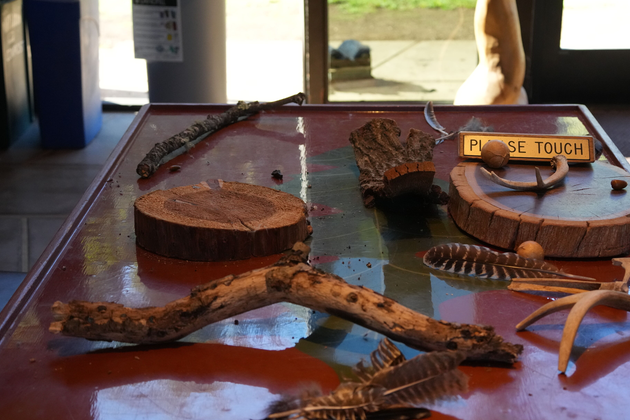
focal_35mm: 70
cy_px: 197
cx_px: 335
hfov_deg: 28.8
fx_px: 1225
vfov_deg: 19.5
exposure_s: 1/500
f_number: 4.5
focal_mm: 59
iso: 4000
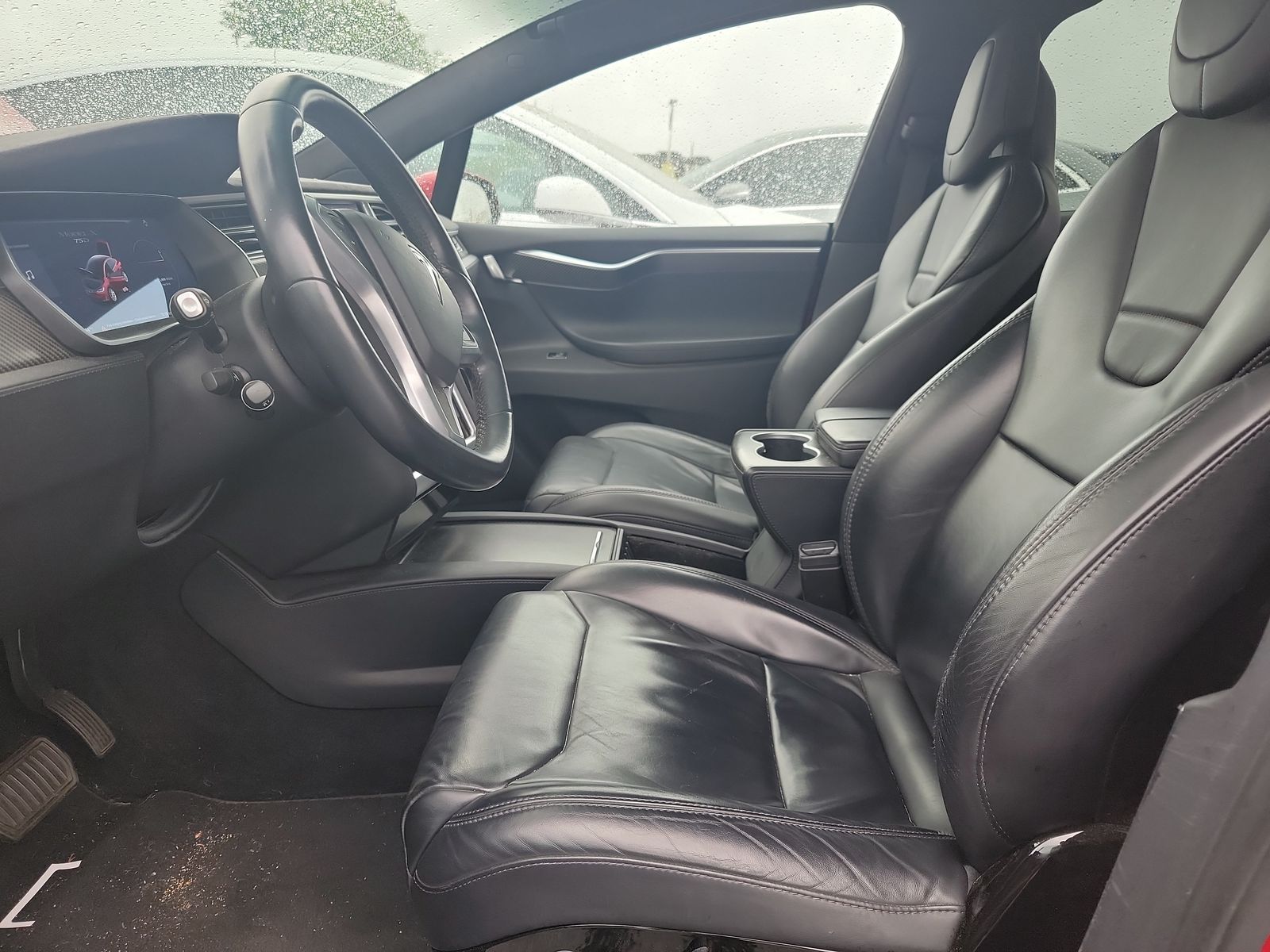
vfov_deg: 56.8
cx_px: 635
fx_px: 881
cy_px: 476
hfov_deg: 71.6
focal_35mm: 24
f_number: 1.8
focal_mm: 6.7
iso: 101
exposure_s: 1/59
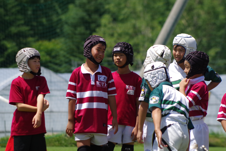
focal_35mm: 450
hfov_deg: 4.6
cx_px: 113
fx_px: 2825
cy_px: 76
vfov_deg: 3.1
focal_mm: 300
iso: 800
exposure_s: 1/1600
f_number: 8
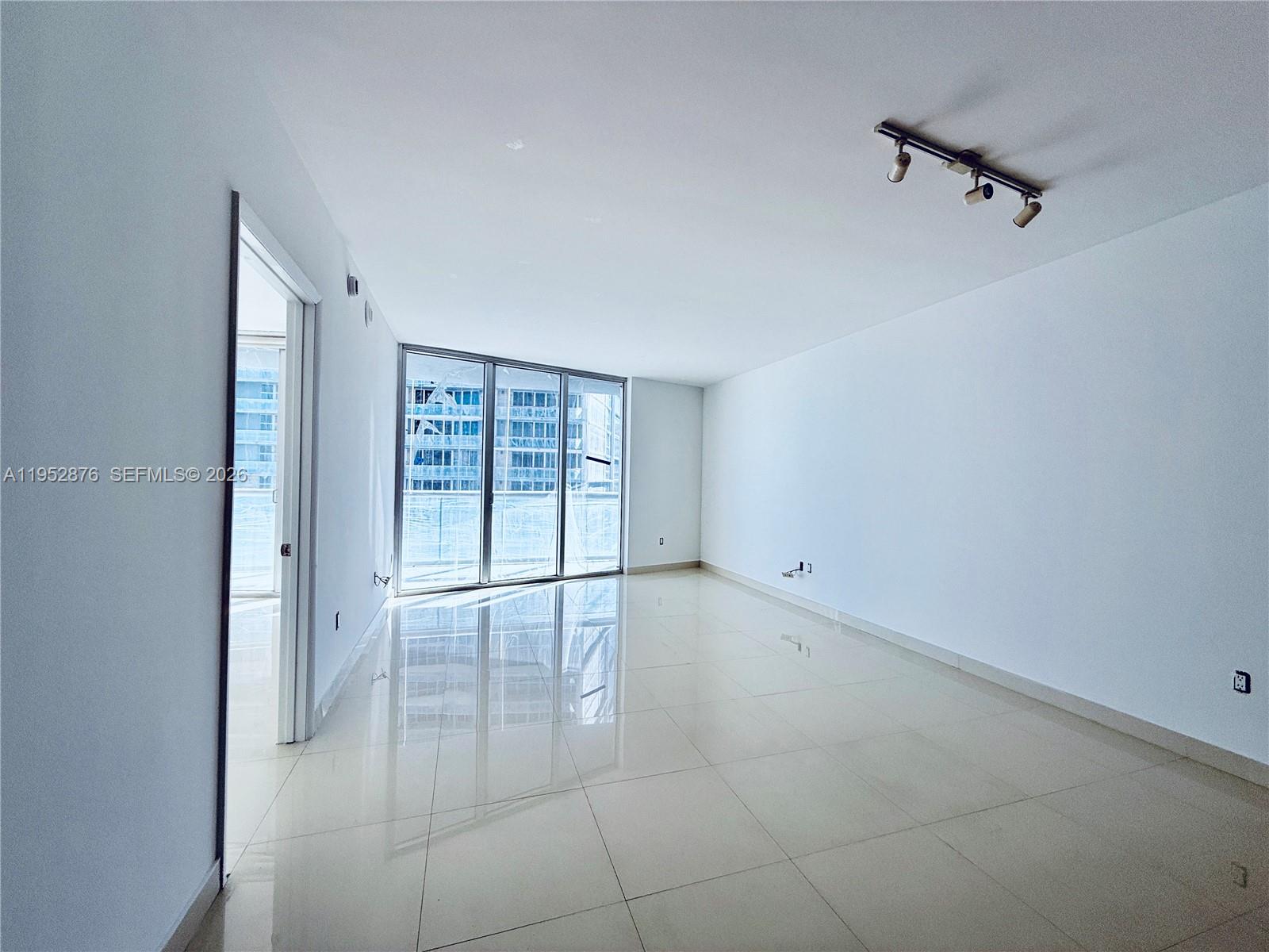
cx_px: 634
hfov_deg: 102.1
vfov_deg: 85.7
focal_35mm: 14
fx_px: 513
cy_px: 476
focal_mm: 2.22
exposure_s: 1/383
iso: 50
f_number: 2.2
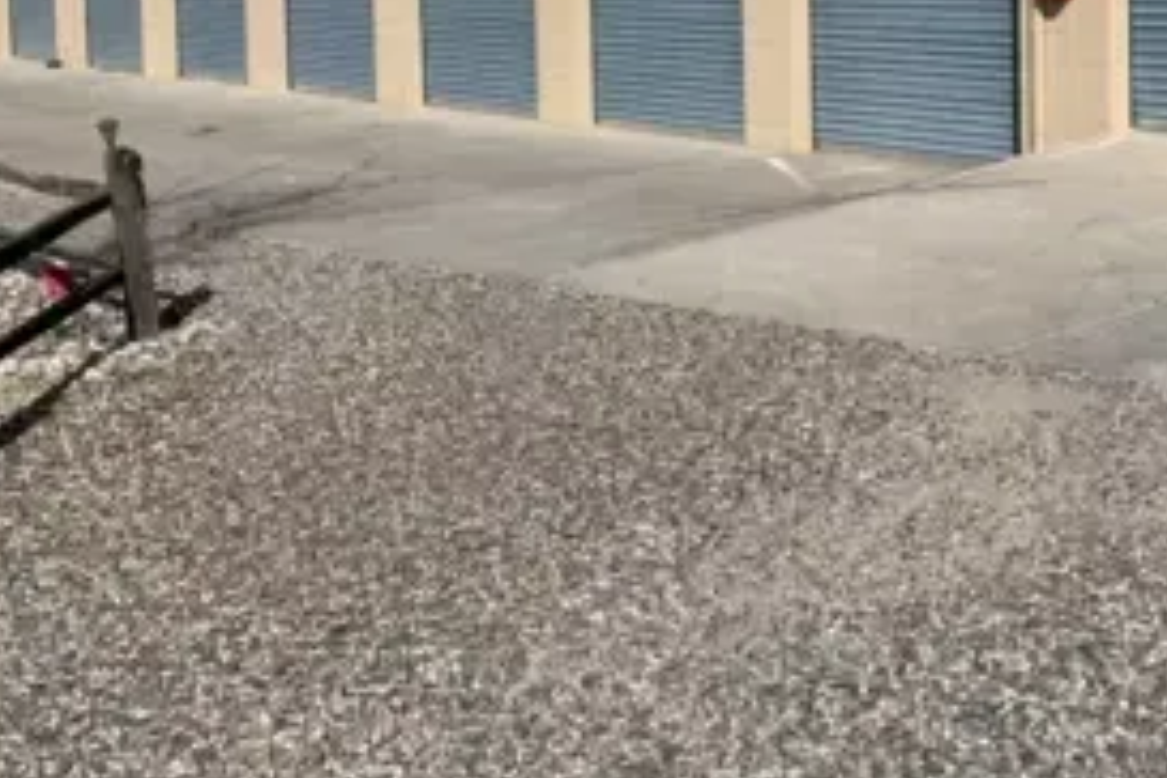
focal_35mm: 58
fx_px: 1880
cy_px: 100
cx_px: 913
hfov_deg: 33.6
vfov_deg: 22.9
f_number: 1.8
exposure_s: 1/3289
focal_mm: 4.25
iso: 25
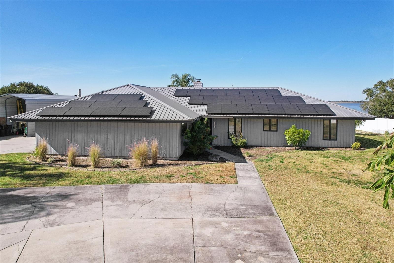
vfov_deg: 57.2
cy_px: 132
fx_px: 241
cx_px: 197
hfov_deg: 78.6
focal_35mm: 22
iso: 100
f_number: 2.8
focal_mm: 8.4
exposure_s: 1/2000
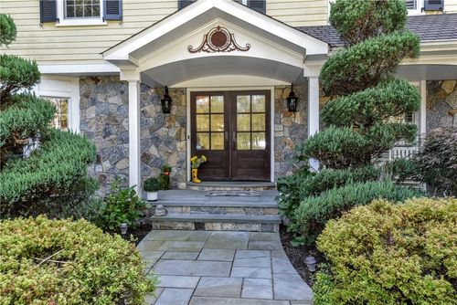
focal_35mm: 24
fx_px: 305
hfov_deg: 73.7
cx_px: 228
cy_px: 152
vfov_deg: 53.2
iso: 800
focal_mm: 24
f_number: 5.6
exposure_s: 1/125
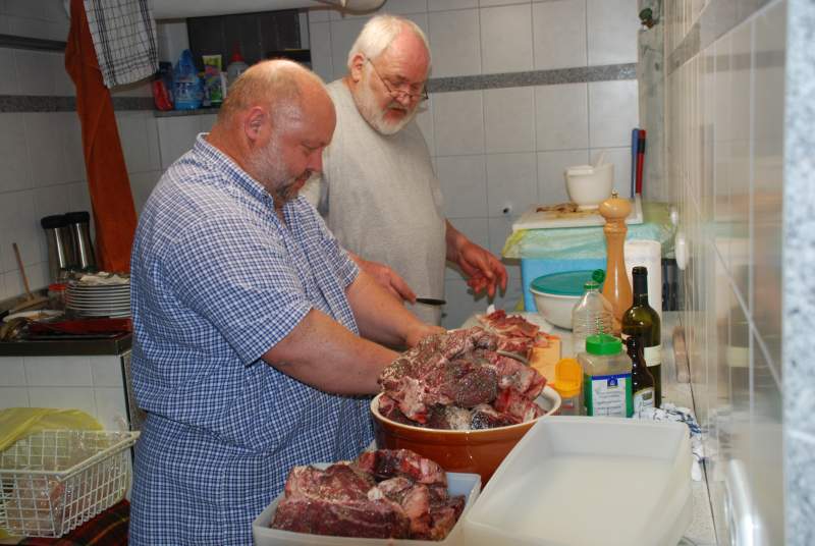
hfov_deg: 49.5
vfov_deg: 34.3
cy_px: 273
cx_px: 408
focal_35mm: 39
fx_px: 884
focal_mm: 26
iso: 400
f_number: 4
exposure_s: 1/60
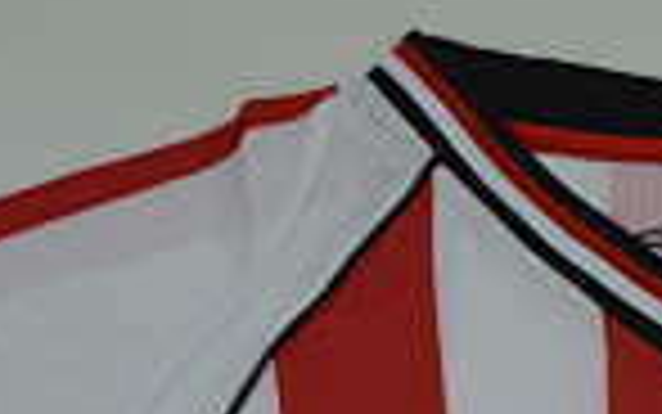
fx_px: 3154
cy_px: 1161
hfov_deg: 11.8
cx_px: 694
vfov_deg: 6.9
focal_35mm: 175
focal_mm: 21
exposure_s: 1/200
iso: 400
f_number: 13
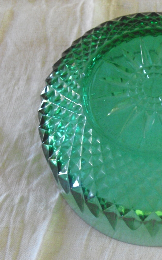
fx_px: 360
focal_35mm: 51
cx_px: 143
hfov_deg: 24.7
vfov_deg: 39.6
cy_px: 130
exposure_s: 1/60
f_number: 3.1
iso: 800
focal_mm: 6.3
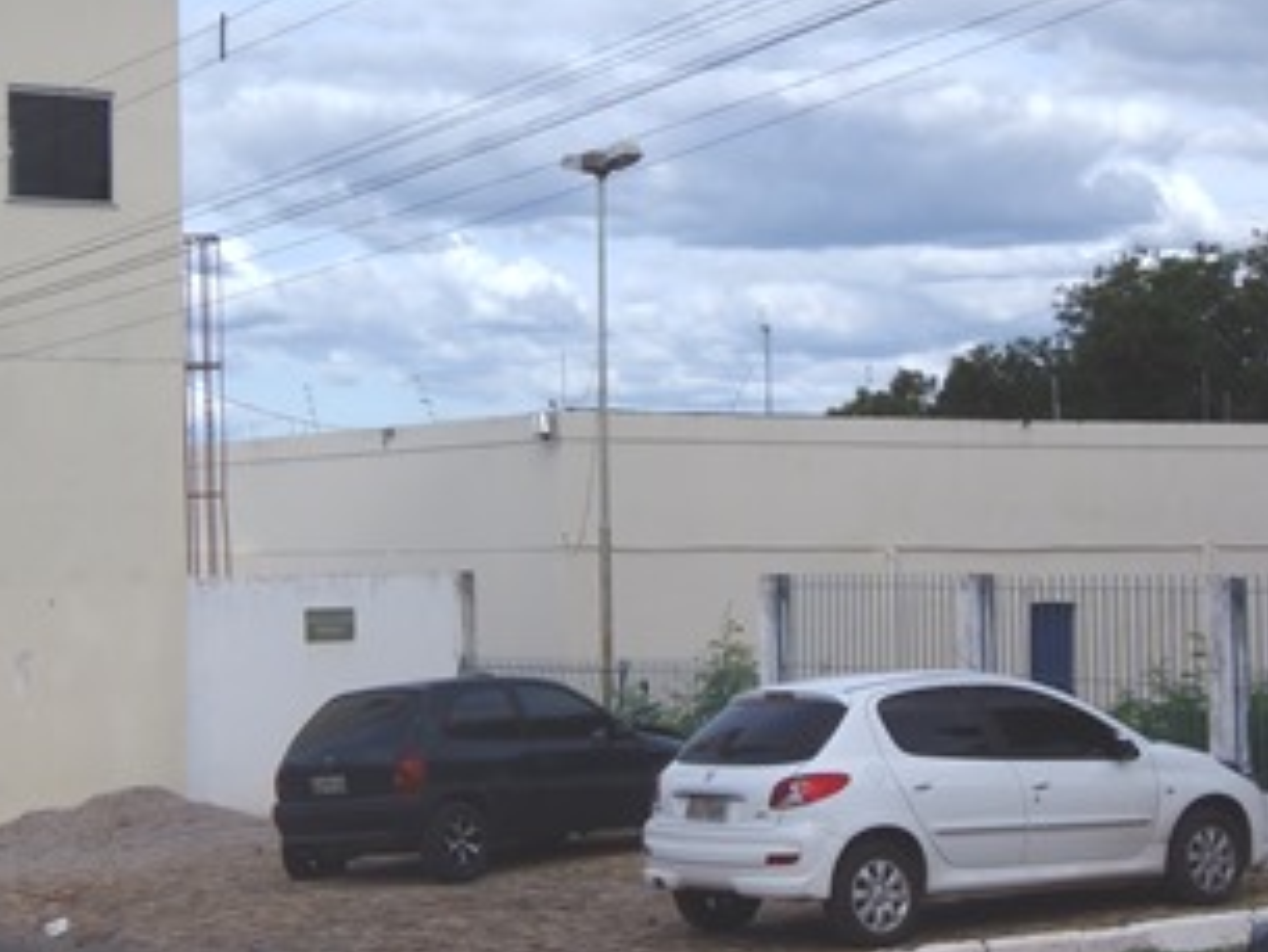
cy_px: 461
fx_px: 2638
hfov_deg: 27.0
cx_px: 586
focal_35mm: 72
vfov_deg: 20.5
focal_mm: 9.1
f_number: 6.9
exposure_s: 1/320
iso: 64
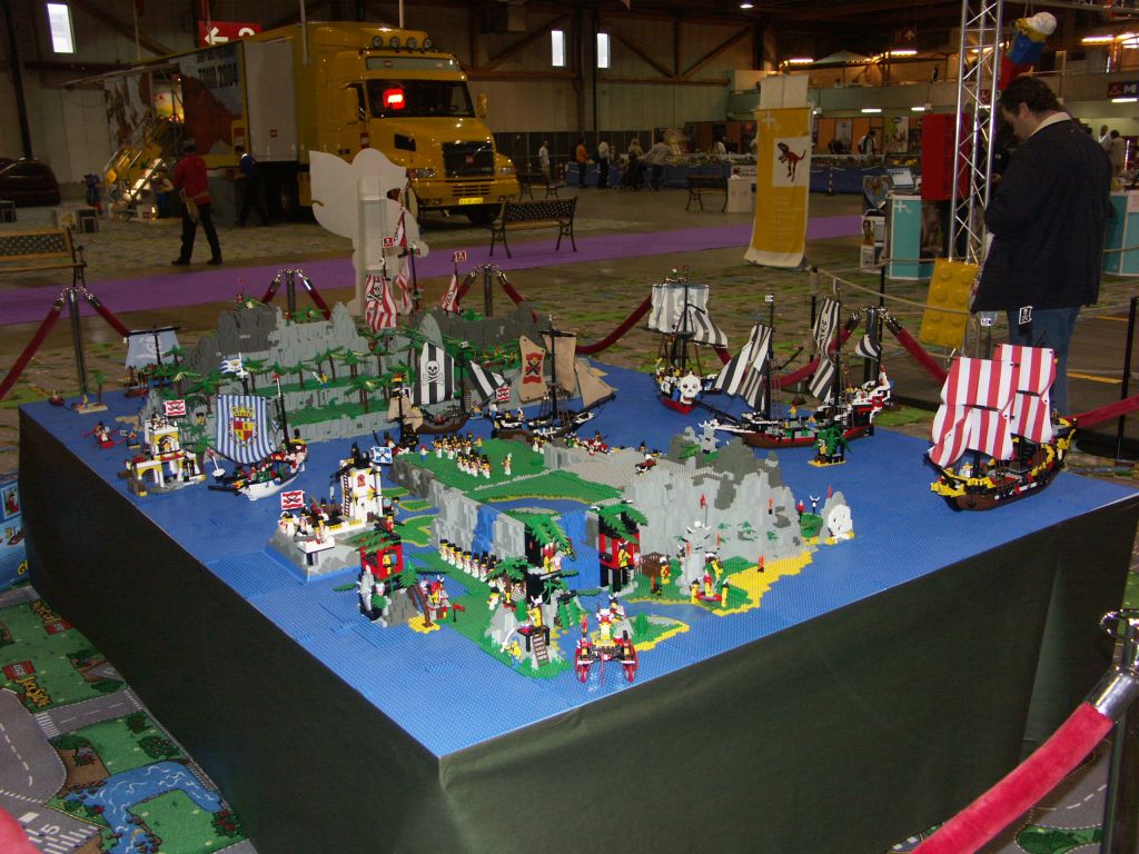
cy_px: 427
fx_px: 1086
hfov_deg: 55.4
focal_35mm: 33
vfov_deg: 42.9
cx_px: 570
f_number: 2.8
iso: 200
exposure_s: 1/50
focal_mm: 8.51
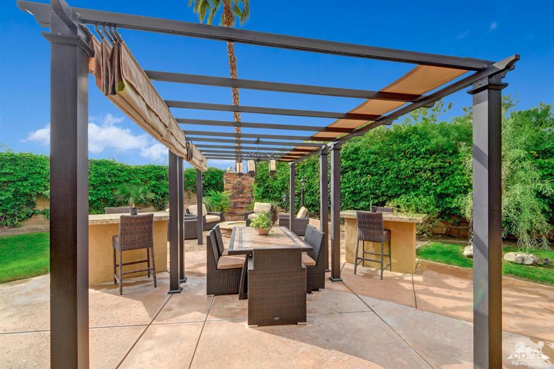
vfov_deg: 73.8
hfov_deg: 96.7
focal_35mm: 16
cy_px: 184
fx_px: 246
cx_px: 277
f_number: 13
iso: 100
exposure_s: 1/30
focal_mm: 16
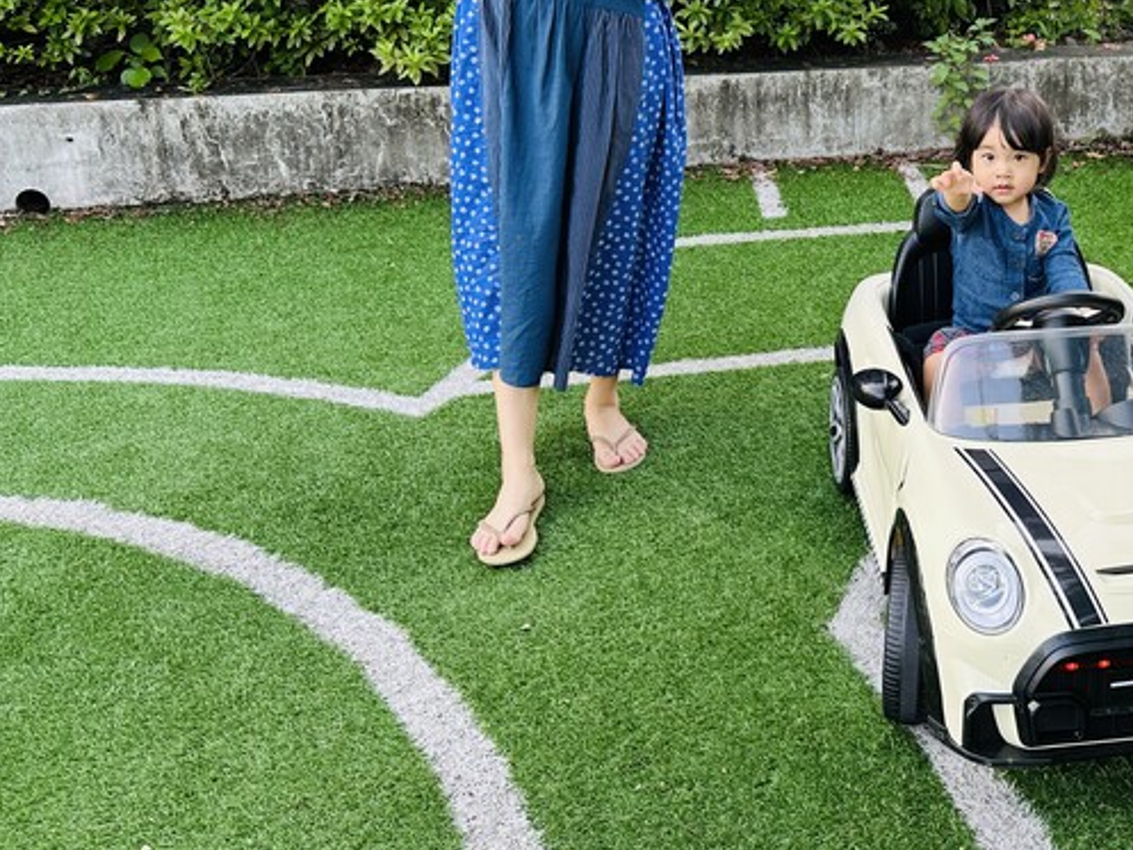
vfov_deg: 34.4
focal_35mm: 41
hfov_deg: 43.6
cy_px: 213
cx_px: 910
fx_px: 1342
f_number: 1.78
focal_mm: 6.86
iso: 80
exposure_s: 1/172
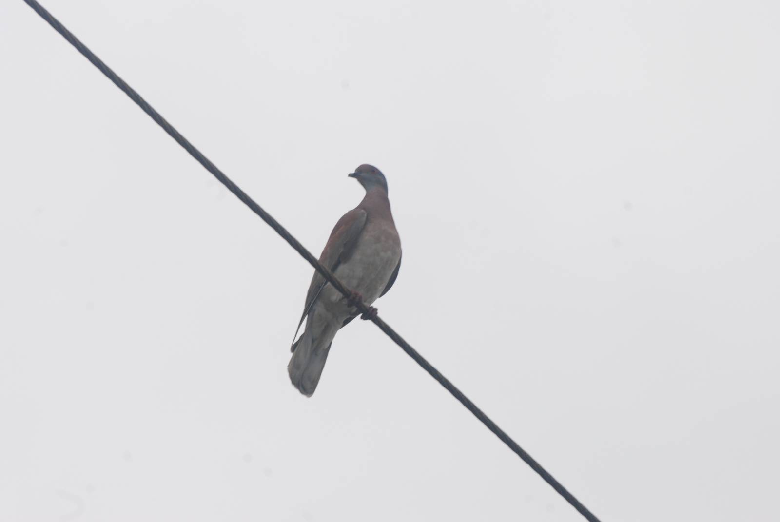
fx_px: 9761
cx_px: 390
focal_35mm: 450
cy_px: 261
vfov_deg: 3.1
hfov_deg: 4.6
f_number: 11
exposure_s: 1/160
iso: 400
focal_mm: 300
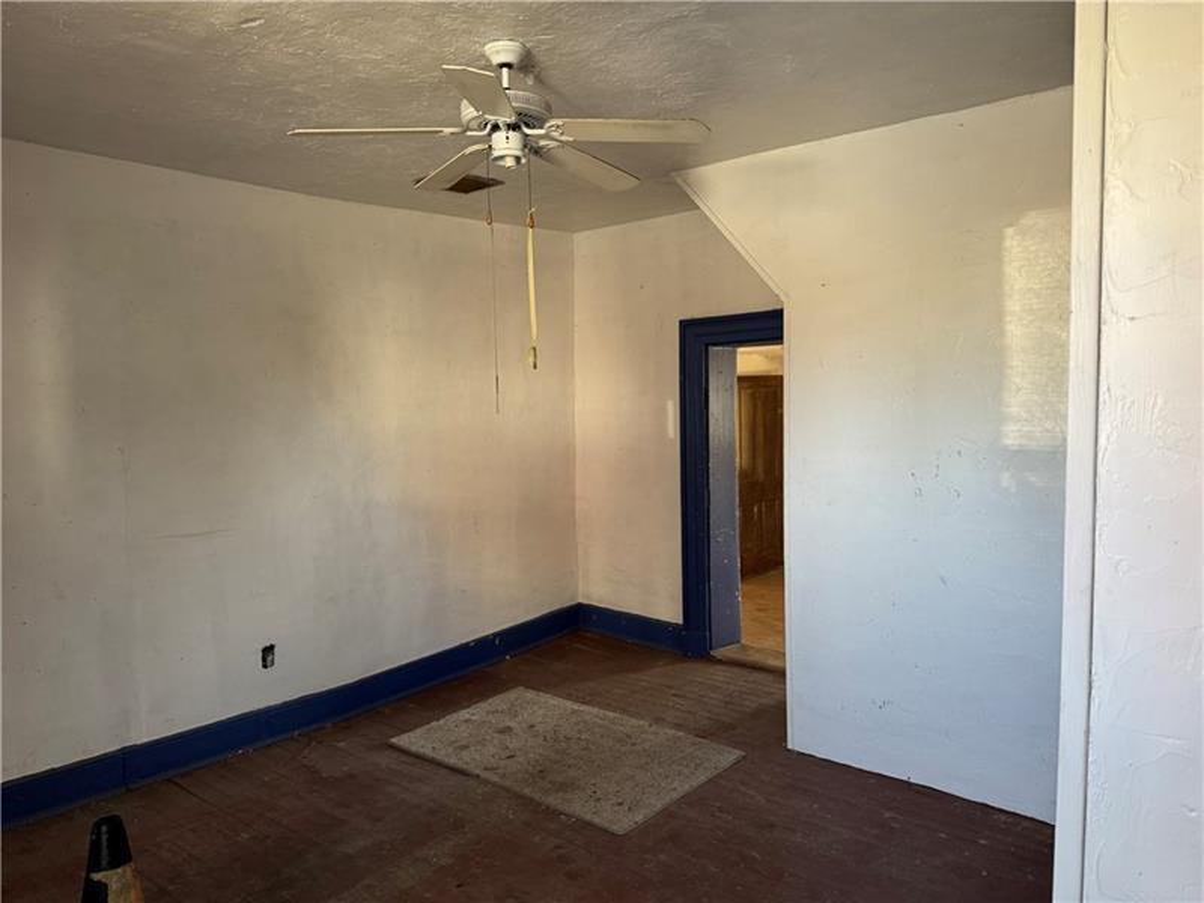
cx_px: 602
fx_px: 835
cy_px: 452
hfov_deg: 71.6
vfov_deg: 56.8
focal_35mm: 24
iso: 200
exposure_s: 1/104
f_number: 1.78
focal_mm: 6.76
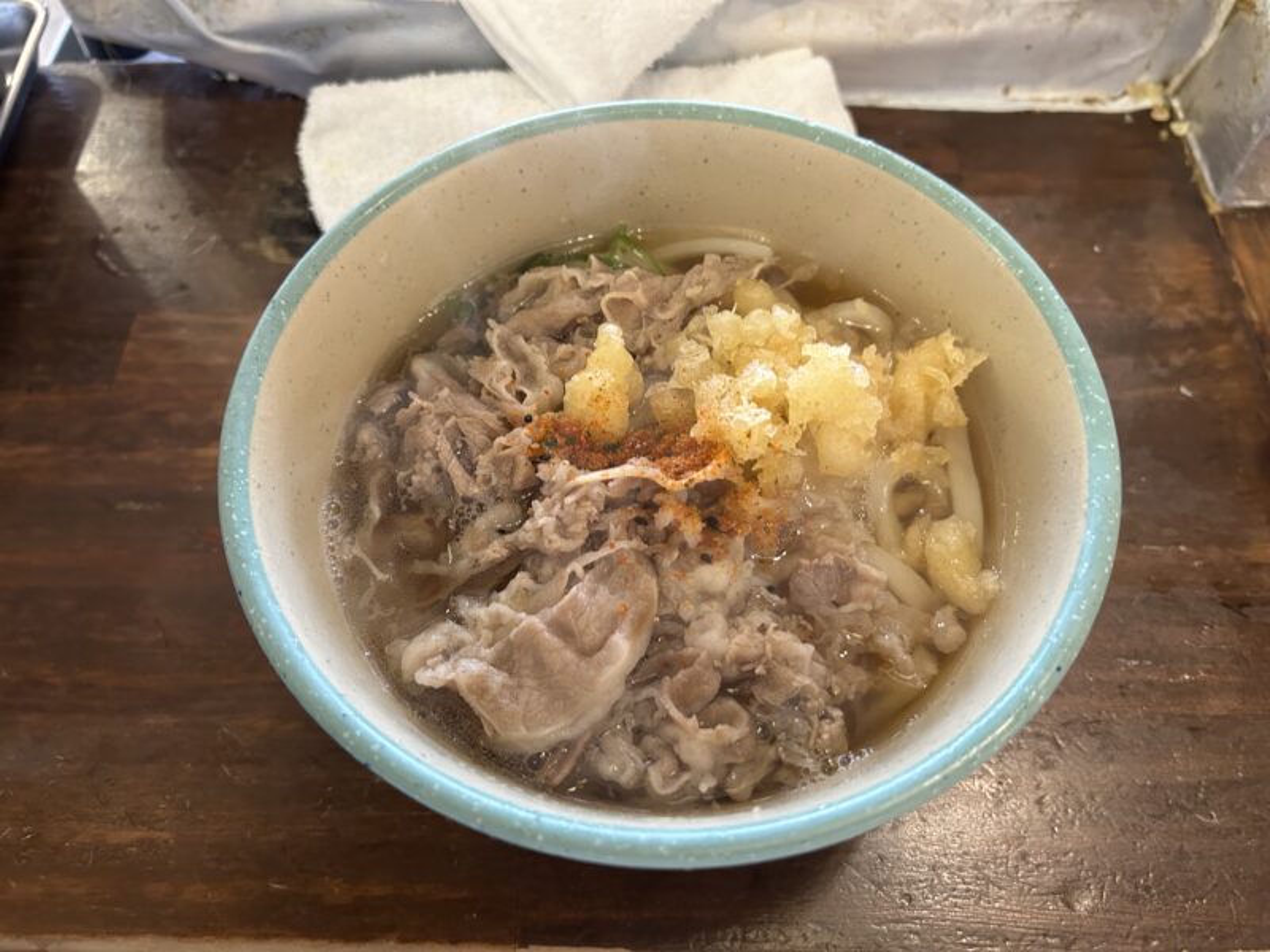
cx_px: 635
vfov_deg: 53.1
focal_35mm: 26
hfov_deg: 67.3
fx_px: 954
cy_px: 476
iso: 320
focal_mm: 5.7
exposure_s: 1/50
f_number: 1.5
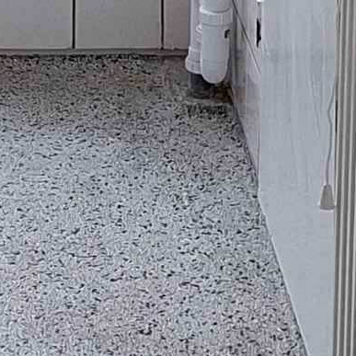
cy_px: -309
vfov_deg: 8.0
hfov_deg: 8.3
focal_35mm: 210
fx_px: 2443
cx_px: -7
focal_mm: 5.54
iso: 160
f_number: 1.8
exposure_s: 1/50
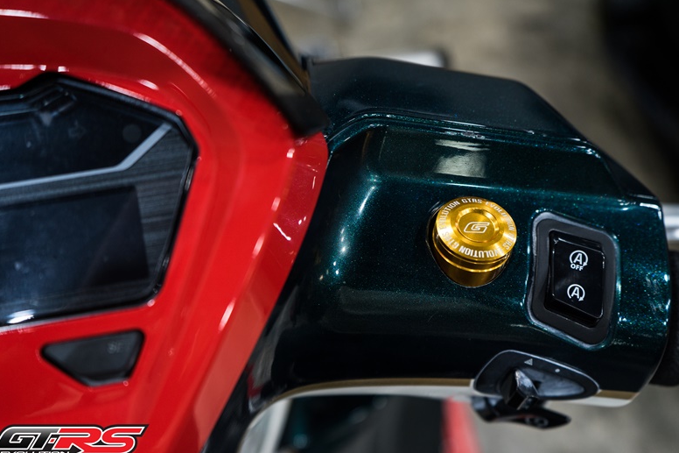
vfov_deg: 40.0
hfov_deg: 57.2
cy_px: 231
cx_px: 334
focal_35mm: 33
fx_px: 622
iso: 400
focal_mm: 32
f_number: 4
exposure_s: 1/30
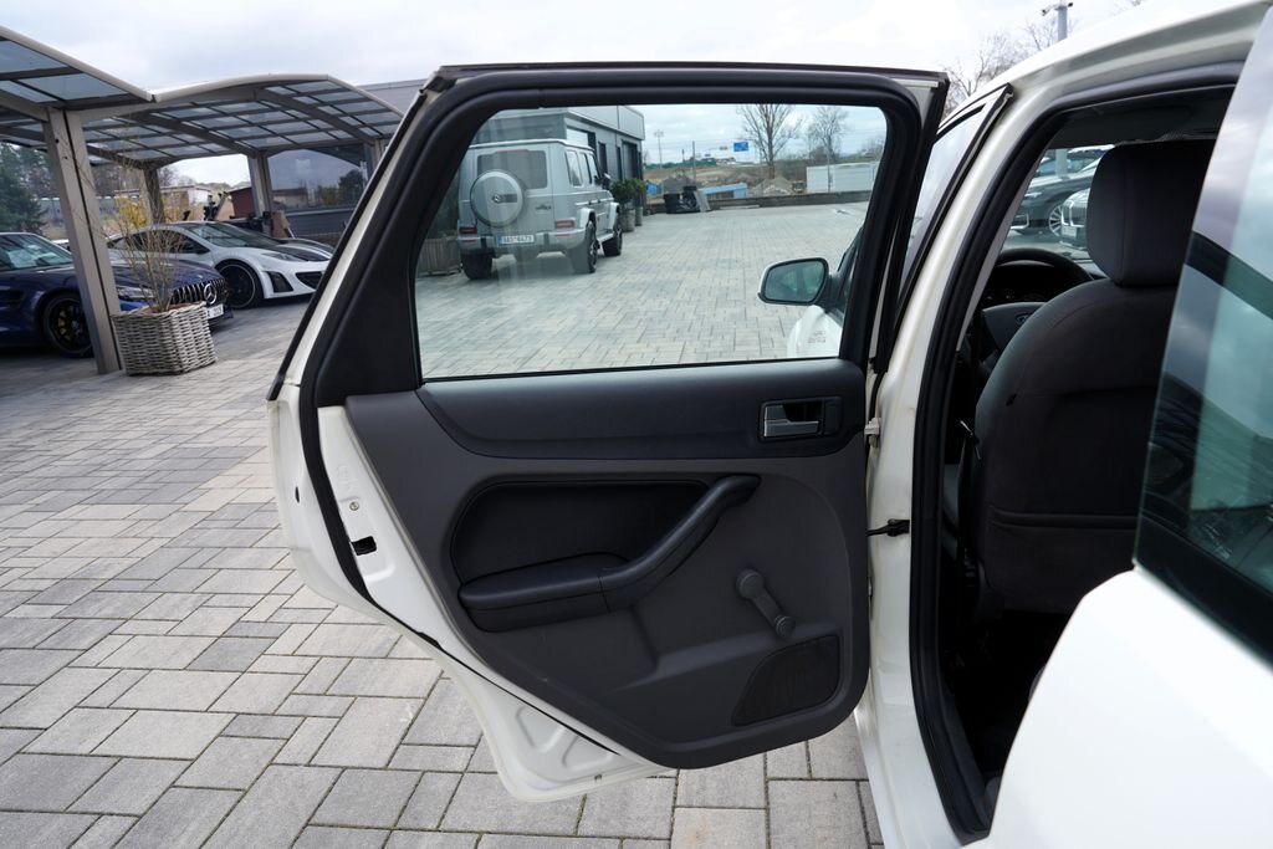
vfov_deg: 53.1
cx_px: 636
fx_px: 849
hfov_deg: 73.7
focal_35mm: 24
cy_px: 424
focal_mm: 24
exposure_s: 1/160
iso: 100
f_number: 6.3
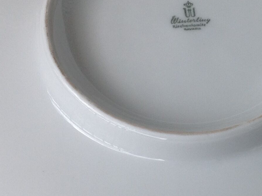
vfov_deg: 14.4
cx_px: 197
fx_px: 771
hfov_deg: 19.2
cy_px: 59
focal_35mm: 102
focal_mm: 4.28
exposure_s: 1/224
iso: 50
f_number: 2.4
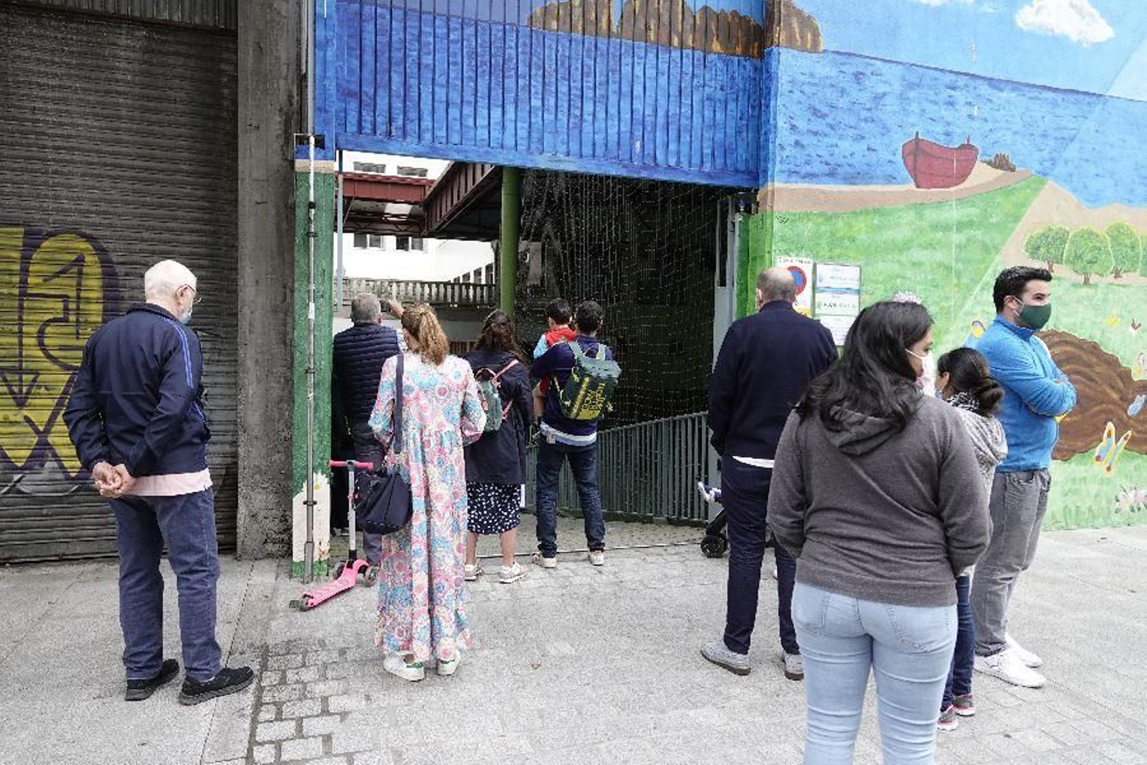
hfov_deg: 73.7
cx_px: 574
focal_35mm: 24
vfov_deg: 53.1
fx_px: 765
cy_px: 382
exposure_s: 1/320
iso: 320
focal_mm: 8.8
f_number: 2.4
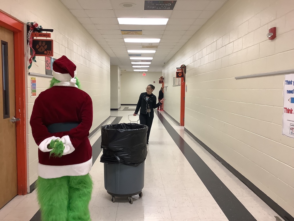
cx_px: 147
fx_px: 263
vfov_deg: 45.4
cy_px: 110
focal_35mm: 31
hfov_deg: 58.4
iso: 125
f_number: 2.4
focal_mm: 3.3
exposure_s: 1/50
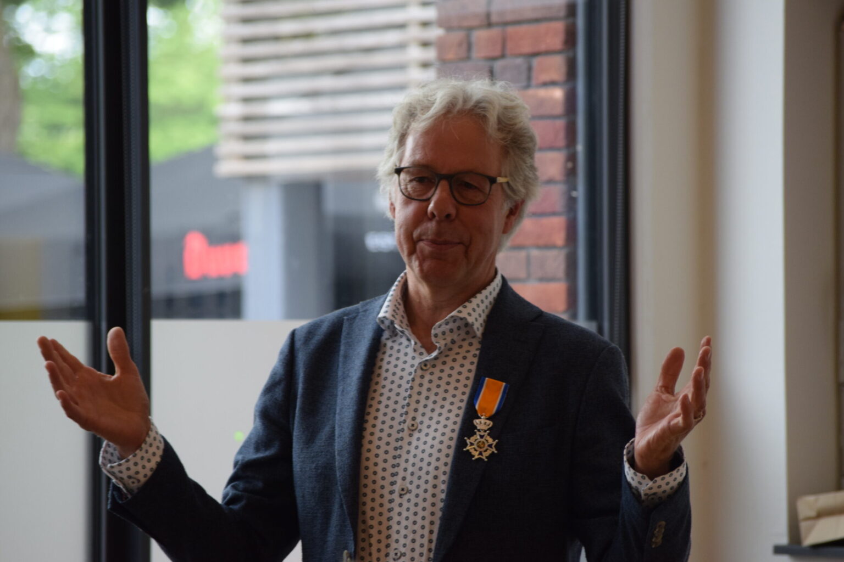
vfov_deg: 7.0
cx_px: 422
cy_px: 281
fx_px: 4571
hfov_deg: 10.5
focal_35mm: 195
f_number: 4.8
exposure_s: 1/125
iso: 800
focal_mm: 130
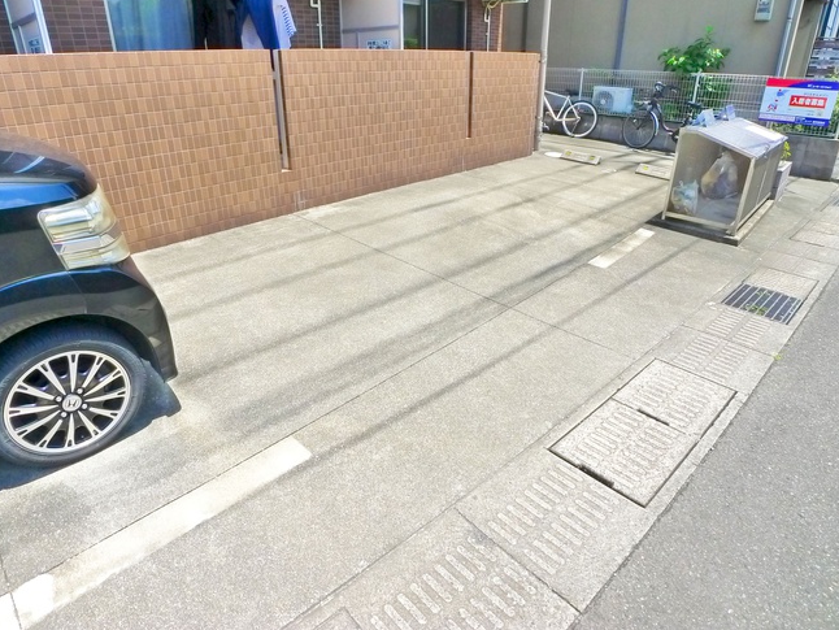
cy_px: 290
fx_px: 630
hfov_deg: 67.3
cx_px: 421
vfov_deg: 53.0
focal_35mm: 26
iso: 400
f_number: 4
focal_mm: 5.1
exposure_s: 1/640
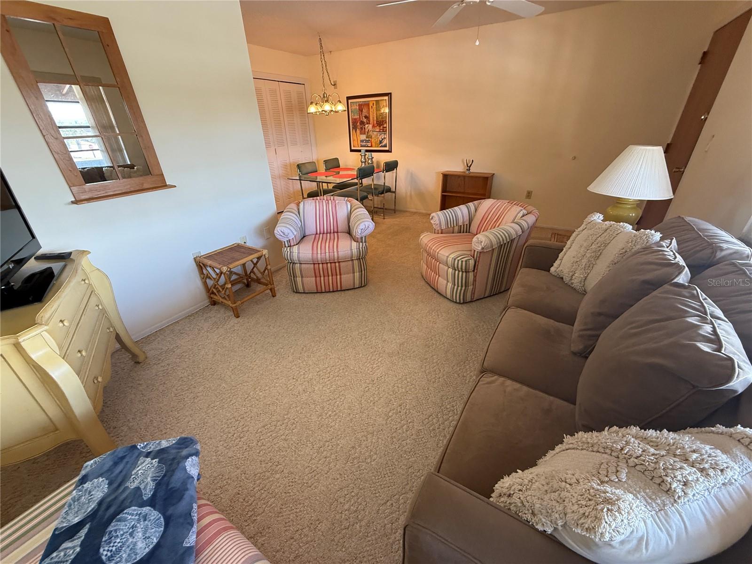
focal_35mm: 14
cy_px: 282
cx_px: 376
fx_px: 304
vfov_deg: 85.7
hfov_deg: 102.1
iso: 250
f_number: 2.2
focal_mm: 2.22
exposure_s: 1/60
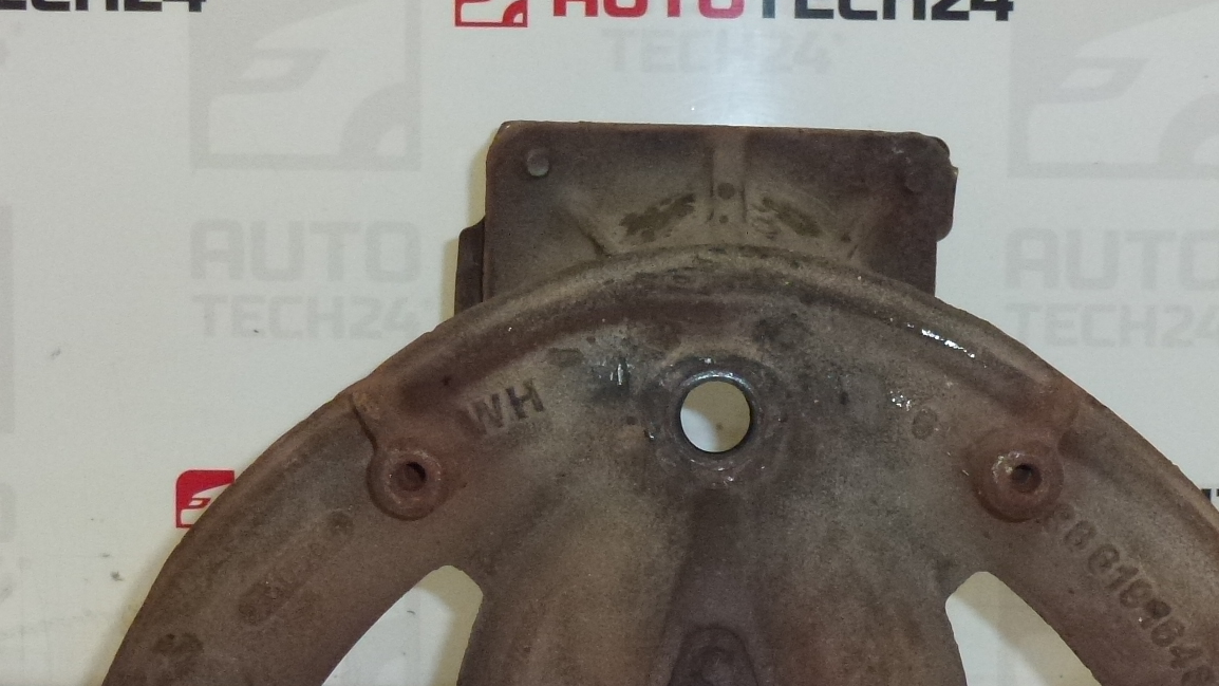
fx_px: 1875
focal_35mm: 58
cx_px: 706
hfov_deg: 35.9
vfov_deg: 20.7
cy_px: 438
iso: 400
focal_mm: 5.4
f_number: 3.5
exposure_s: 1/250
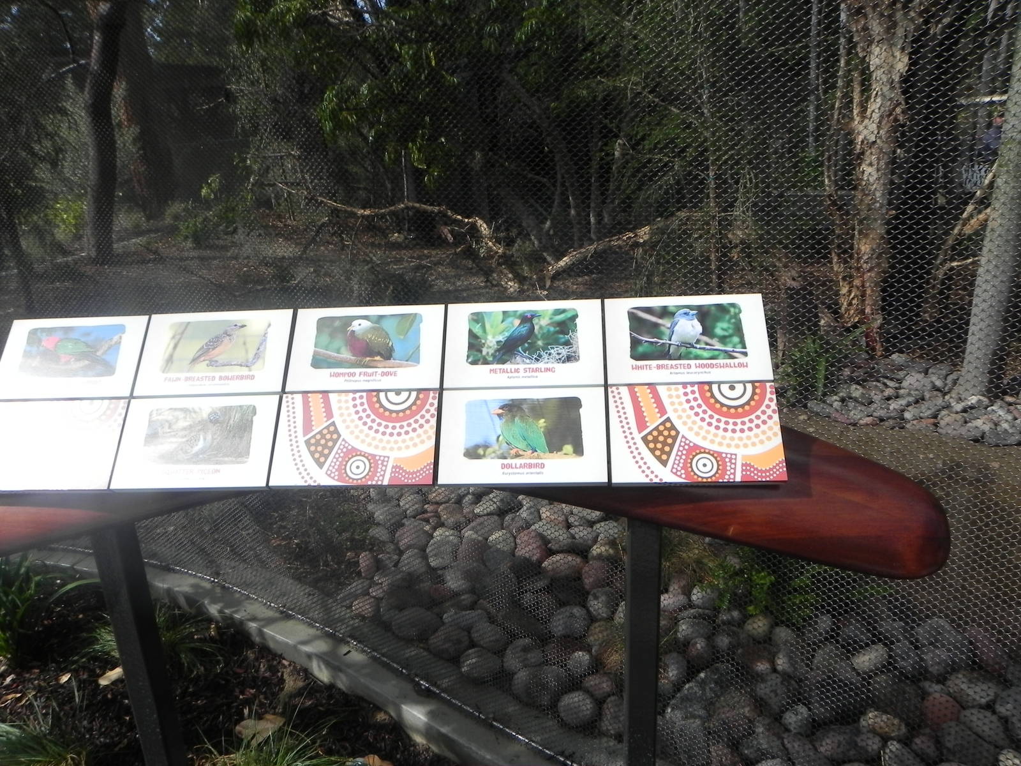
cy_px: 383
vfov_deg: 53.1
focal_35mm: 26
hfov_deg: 67.3
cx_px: 510
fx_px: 767
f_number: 7.1
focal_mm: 4.6
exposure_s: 1/384
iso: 160
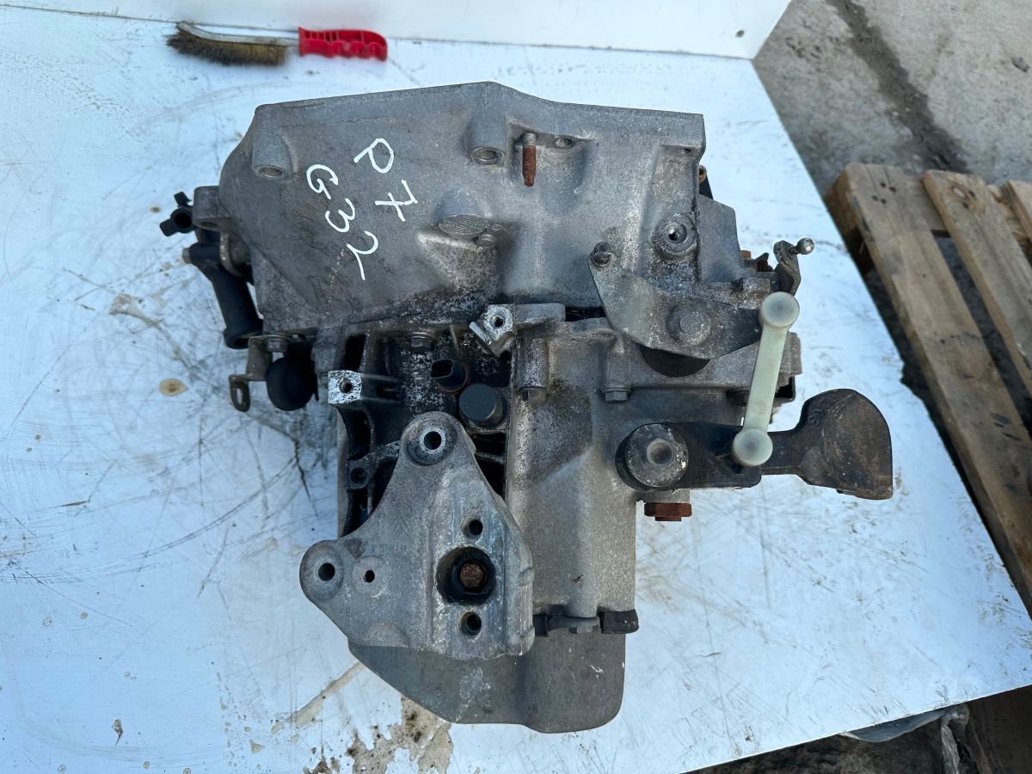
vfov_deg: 56.8
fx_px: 716
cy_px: 387
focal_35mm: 24
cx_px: 516
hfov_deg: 71.6
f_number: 1.78
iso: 80
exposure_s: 1/1495
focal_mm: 6.86
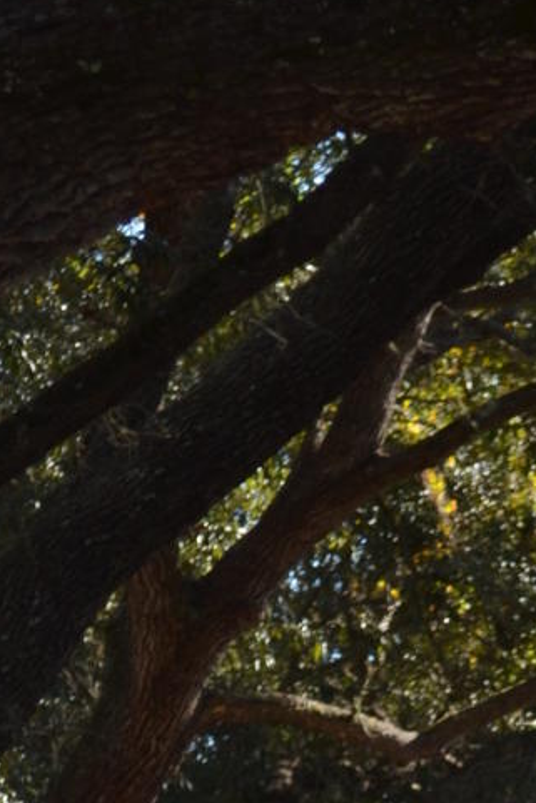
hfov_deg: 4.0
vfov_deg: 5.9
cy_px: 1432
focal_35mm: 343
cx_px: 587
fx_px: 7656
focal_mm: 55
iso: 100
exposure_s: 1/200
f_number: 5.6
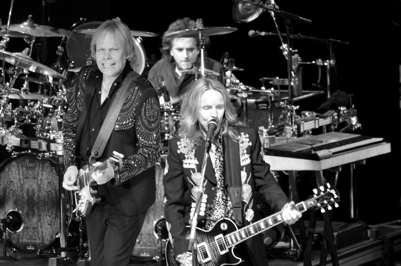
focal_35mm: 330
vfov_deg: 4.1
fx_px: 3668
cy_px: 133
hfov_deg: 6.3
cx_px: 200
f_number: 5.3
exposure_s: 1/50
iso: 1600
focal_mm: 220
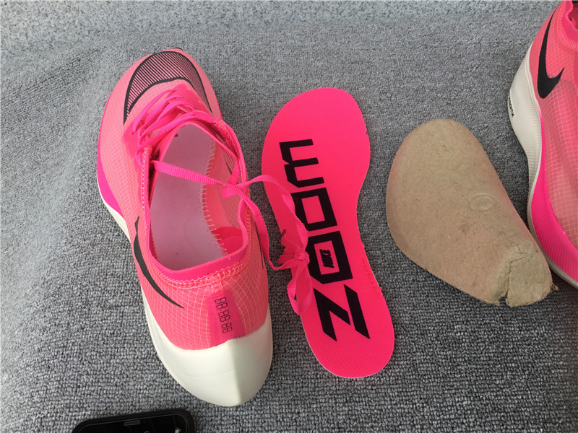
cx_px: 289
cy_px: 216
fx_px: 518
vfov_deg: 45.4
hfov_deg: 58.4
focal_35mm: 31
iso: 25
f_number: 2.4
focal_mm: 3.3
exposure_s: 1/122
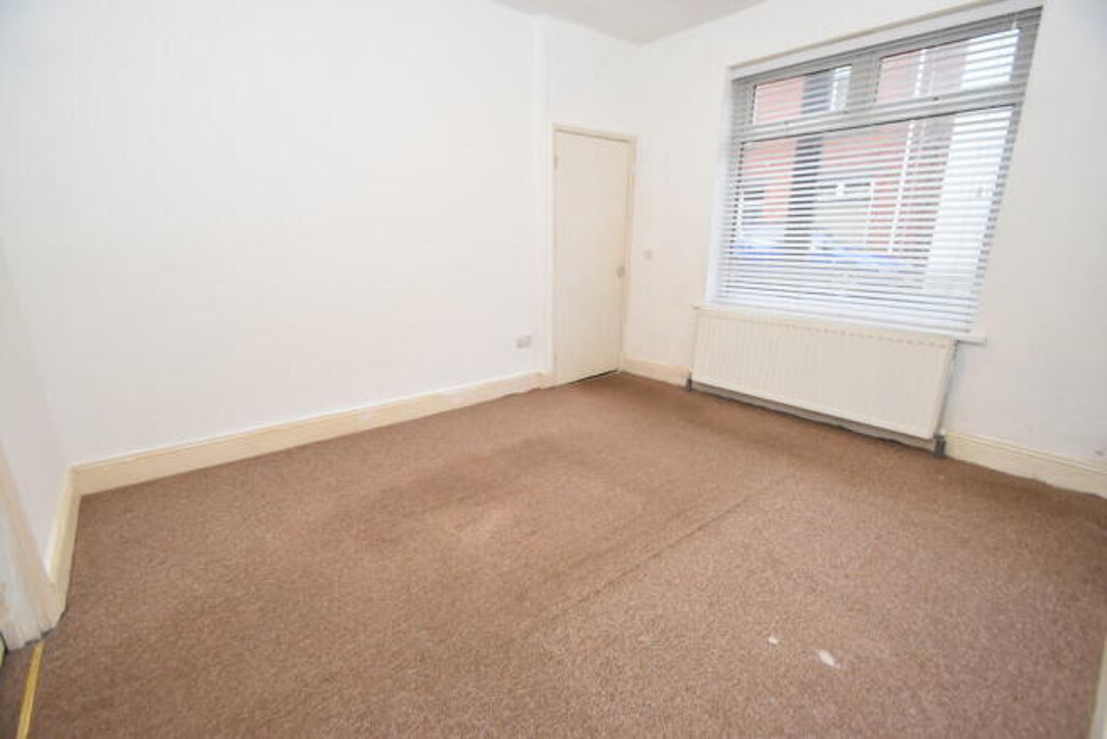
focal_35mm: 15
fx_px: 461
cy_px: 370
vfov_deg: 77.4
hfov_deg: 100.4
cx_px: 554
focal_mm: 10
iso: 800
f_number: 4.5
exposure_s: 1/80
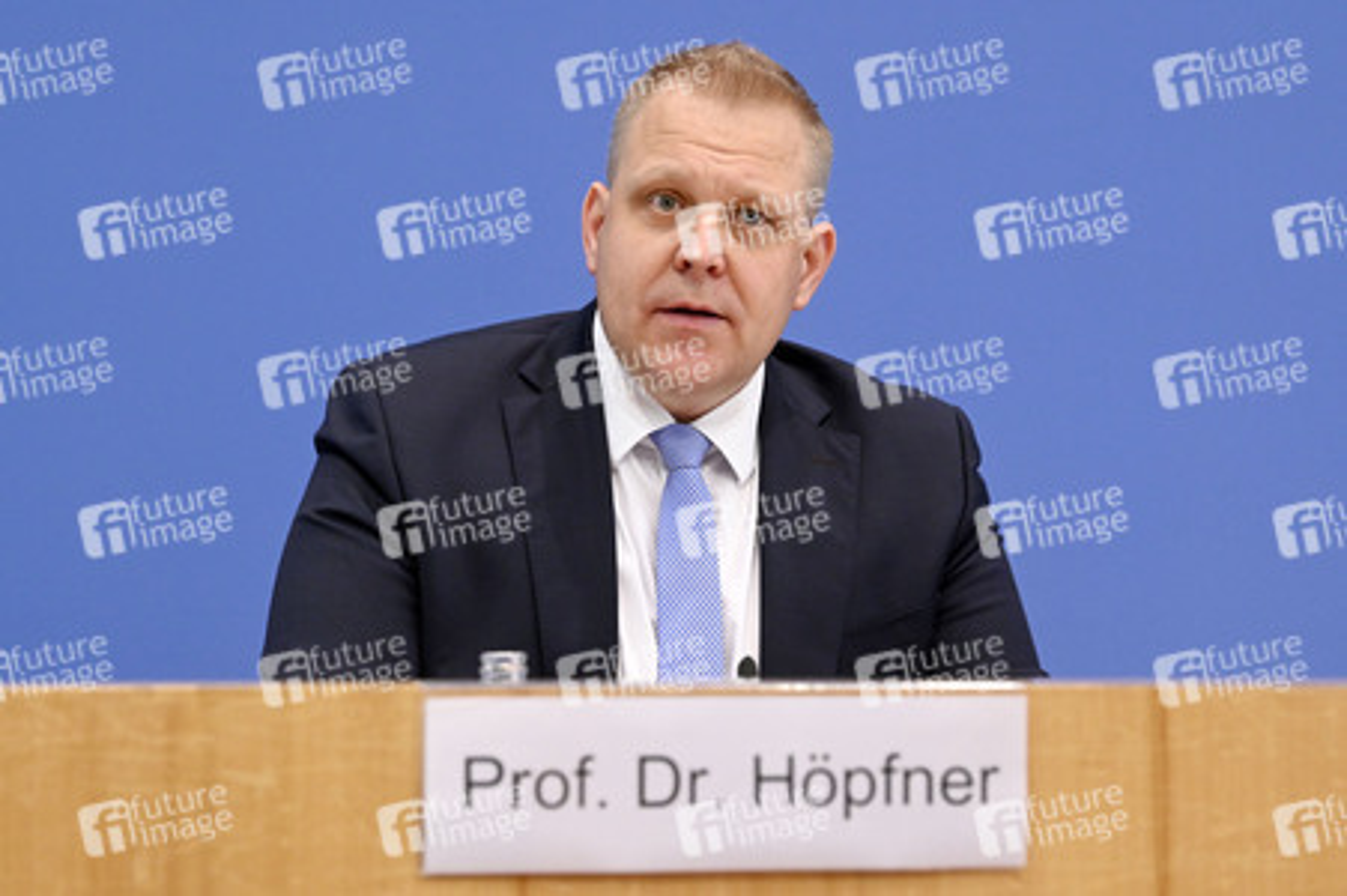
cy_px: 448
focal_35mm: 82
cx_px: 674
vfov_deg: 16.6
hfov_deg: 24.8
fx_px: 3066
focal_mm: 82
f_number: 6.3
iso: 5000
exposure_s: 1/640
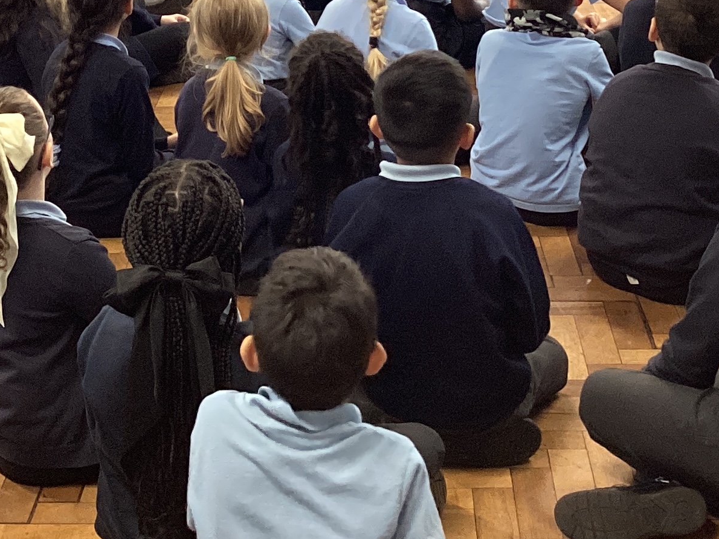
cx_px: 248
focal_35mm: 85
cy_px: -118
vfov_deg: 16.6
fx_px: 1766
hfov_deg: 22.9
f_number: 2.4
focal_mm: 3.3
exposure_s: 1/50
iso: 200
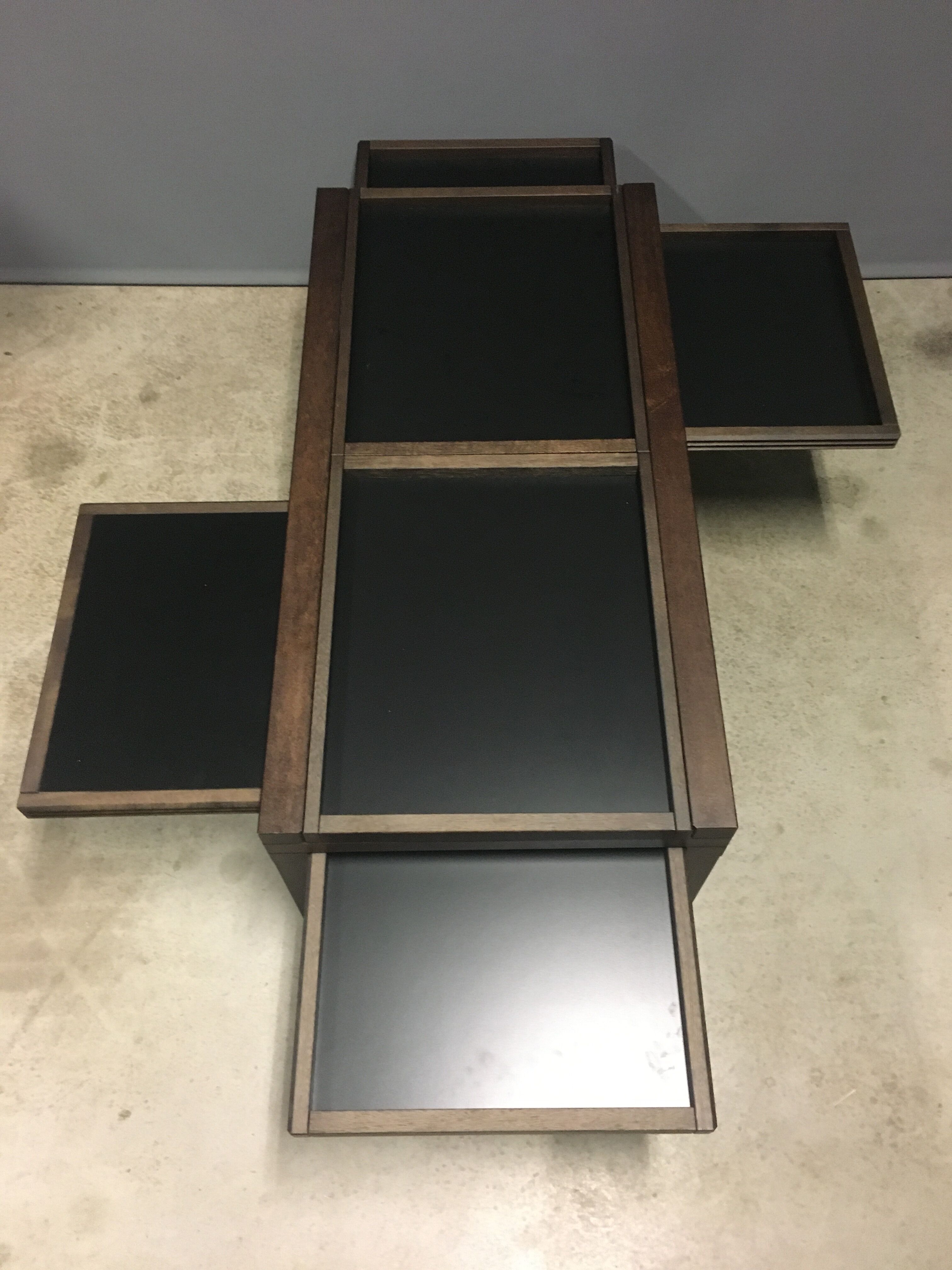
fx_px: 1063
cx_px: 476
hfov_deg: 48.2
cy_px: 635
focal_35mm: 29
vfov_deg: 61.7
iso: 250
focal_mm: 4.15
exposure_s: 1/17
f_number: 2.2
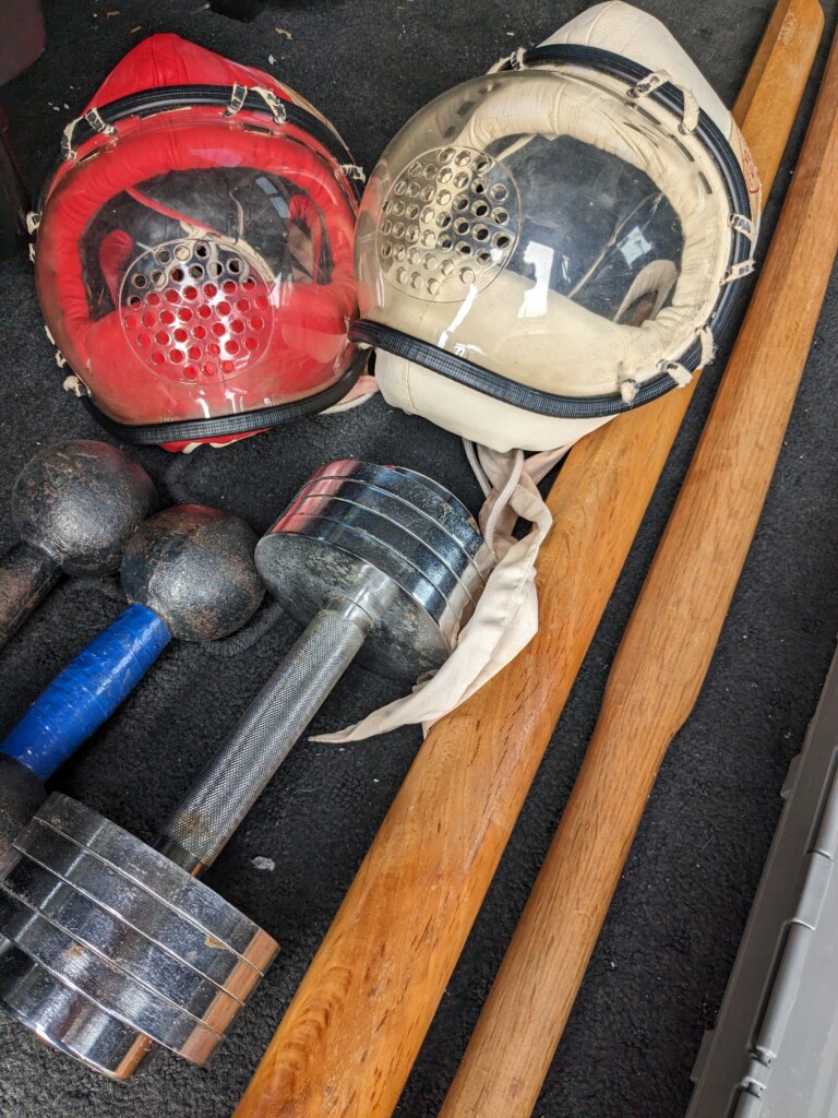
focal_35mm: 27
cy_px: 559
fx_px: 872
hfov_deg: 51.4
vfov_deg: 65.3
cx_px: 419
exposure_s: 1/371
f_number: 1.73
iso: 53
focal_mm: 4.38
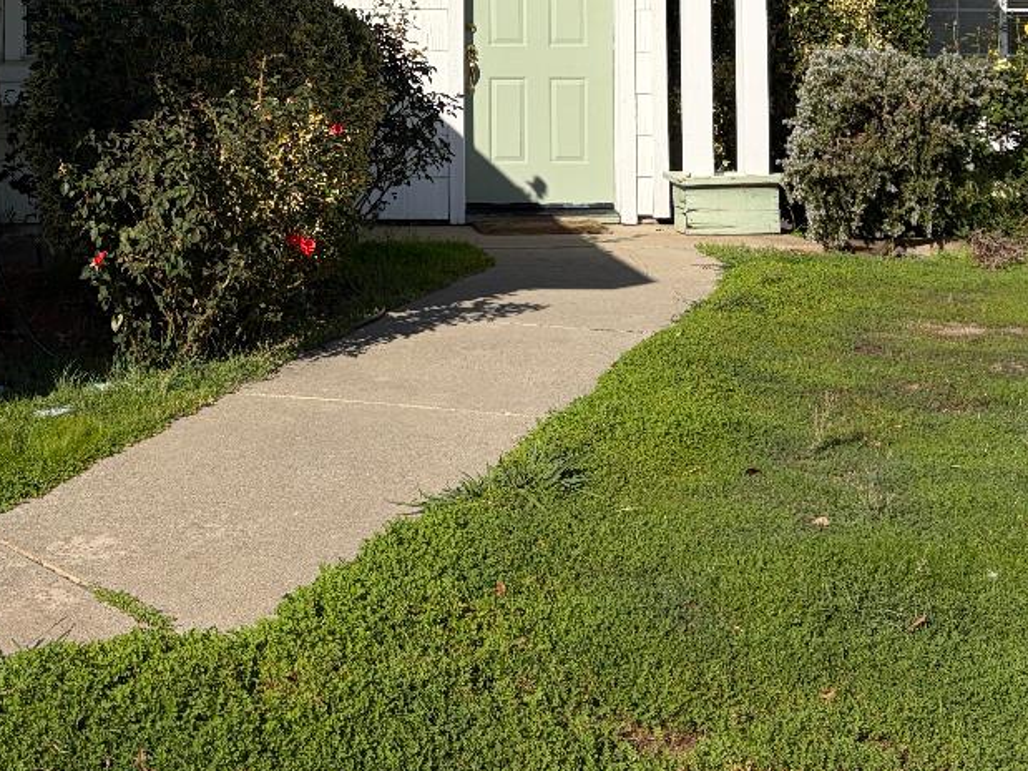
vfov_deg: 22.1
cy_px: -52
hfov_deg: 30.4
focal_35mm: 63
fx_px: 1871
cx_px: 294
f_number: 1.6
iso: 64
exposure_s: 1/8850
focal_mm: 5.96
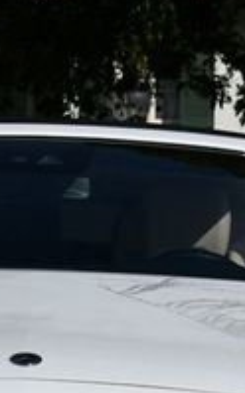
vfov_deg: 7.1
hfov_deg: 4.4
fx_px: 3158
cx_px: 63
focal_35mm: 295
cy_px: 411
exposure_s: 1/500
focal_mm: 45
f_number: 11
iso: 100
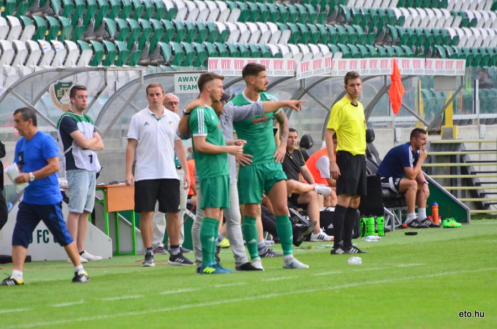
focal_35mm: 450
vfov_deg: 3.0
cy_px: 164
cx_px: 248
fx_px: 6199
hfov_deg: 4.6
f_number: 5.6
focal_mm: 300
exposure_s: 1/200
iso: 1600
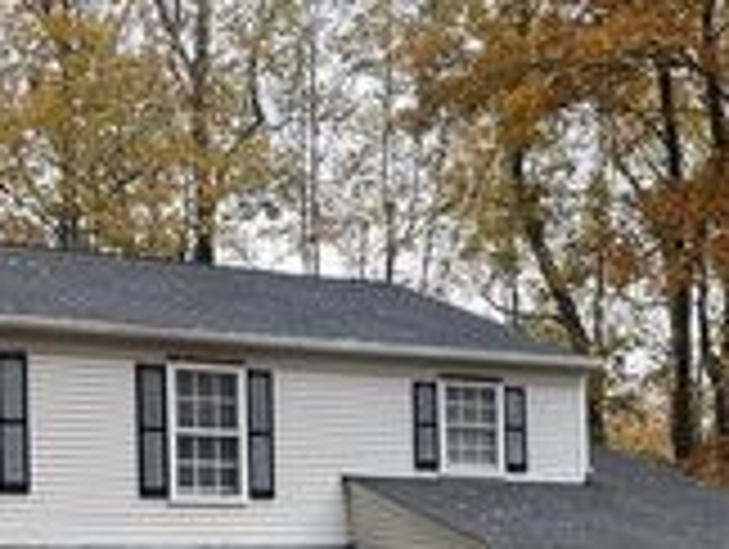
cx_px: 315
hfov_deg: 25.3
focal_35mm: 77
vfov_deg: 18.7
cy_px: 538
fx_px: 1624
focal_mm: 5.1
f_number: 1.6
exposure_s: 1/140
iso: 32
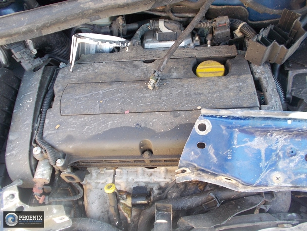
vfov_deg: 46.8
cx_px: 154
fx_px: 266
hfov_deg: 60.0
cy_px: 116
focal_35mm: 30
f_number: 3.4
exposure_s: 1/25
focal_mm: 5.3
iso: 125
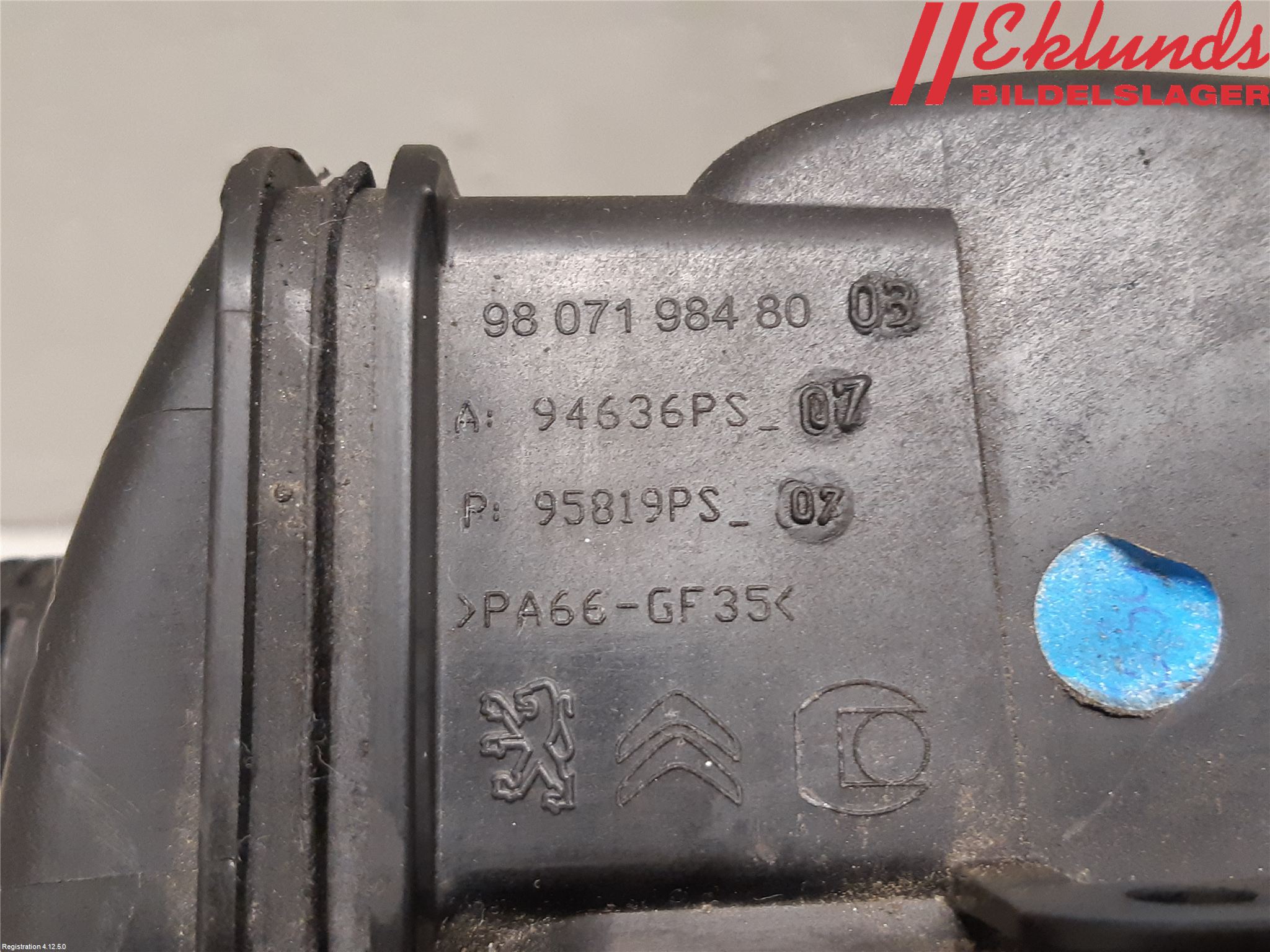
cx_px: 635
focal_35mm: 26
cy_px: 476
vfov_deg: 53.1
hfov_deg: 67.3
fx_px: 954
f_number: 1.7
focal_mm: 3.93
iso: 250
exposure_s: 1/33
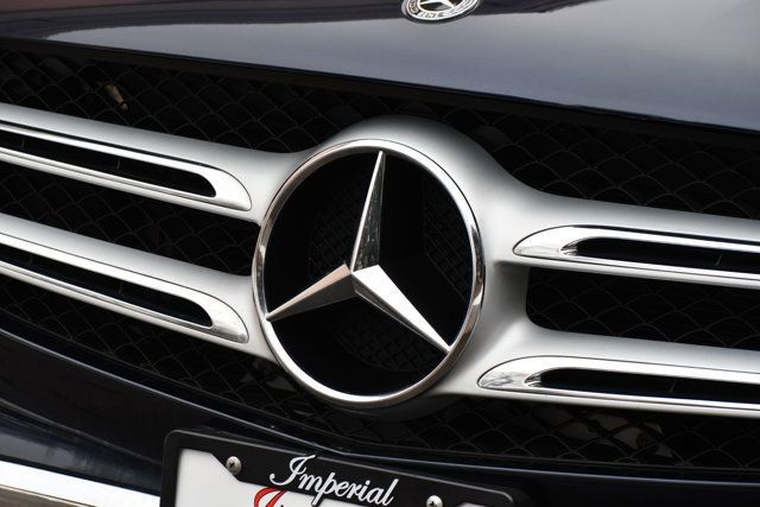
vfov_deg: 9.0
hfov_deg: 13.4
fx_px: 3231
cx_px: 380
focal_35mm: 153
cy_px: 254
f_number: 5.6
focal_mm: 102
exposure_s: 1/250
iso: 220
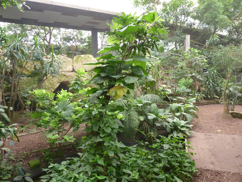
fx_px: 175
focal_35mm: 25
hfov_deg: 69.4
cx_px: 121
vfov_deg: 54.9
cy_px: 91
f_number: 3.3
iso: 400
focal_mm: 4.1
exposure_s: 1/60
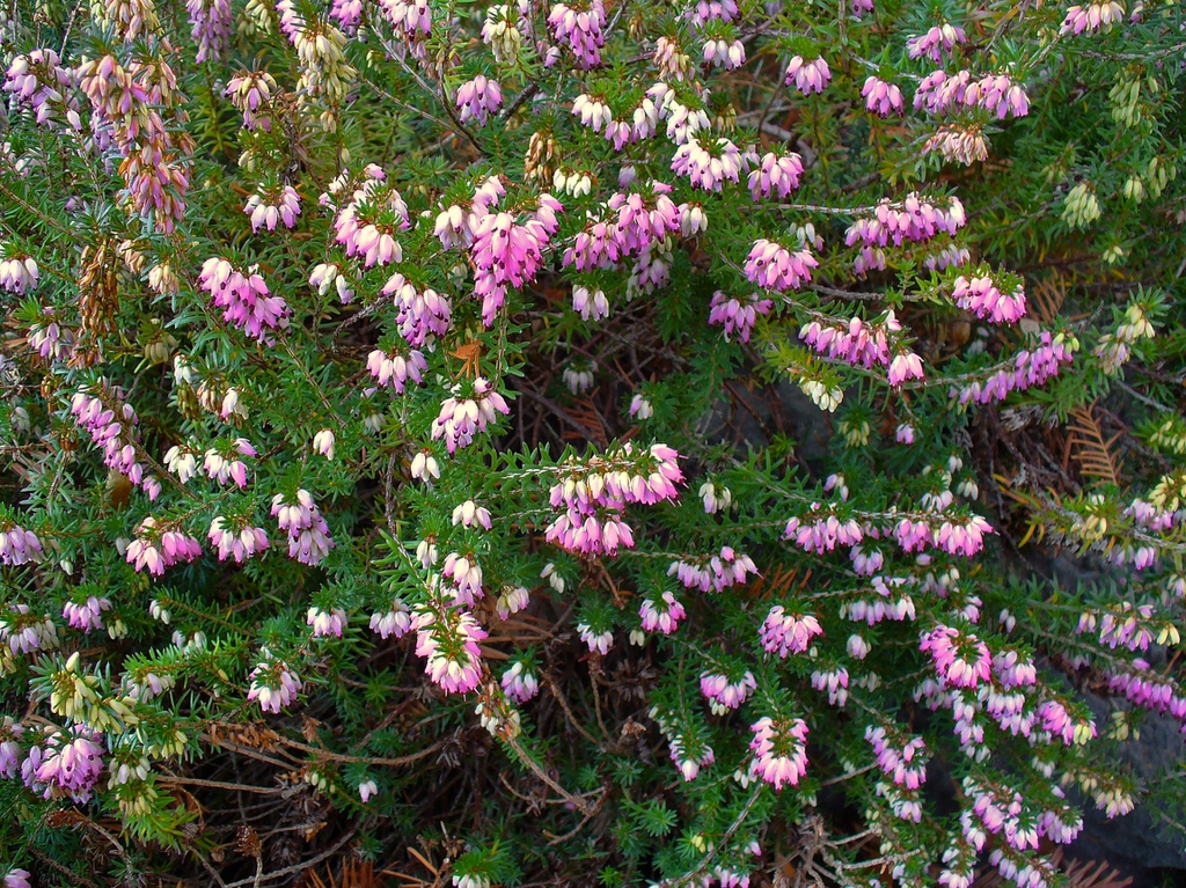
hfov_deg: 50.2
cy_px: 444
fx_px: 1267
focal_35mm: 37
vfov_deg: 38.6
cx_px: 593
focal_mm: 6.1
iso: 64
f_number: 2.8
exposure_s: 1/60
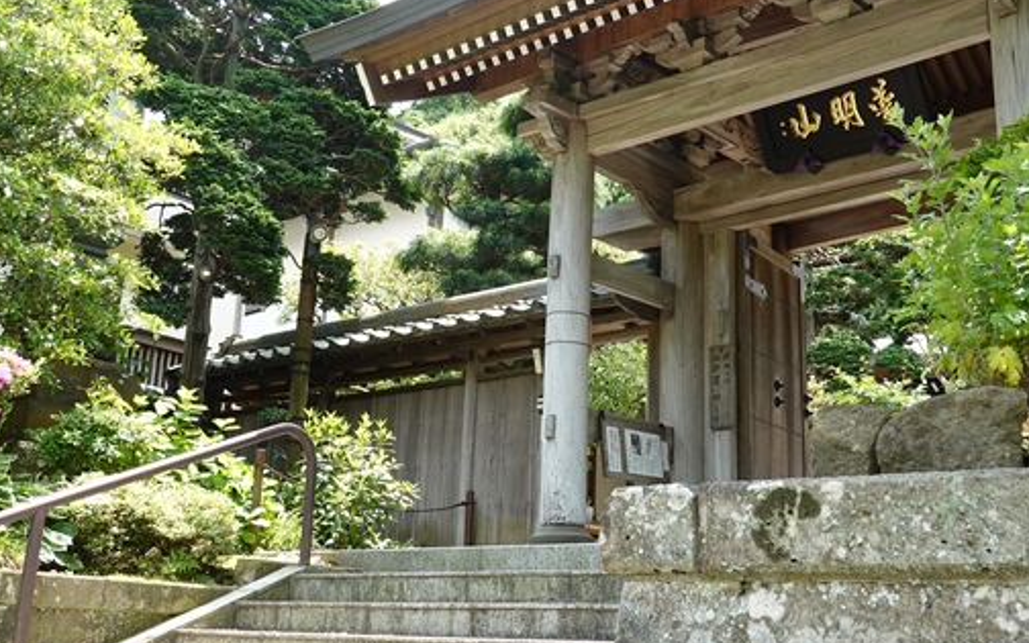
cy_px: 291
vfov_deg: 29.2
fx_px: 1234
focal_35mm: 44
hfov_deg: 45.3
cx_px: 543
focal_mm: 12.76
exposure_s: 1/250
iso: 400
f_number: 5
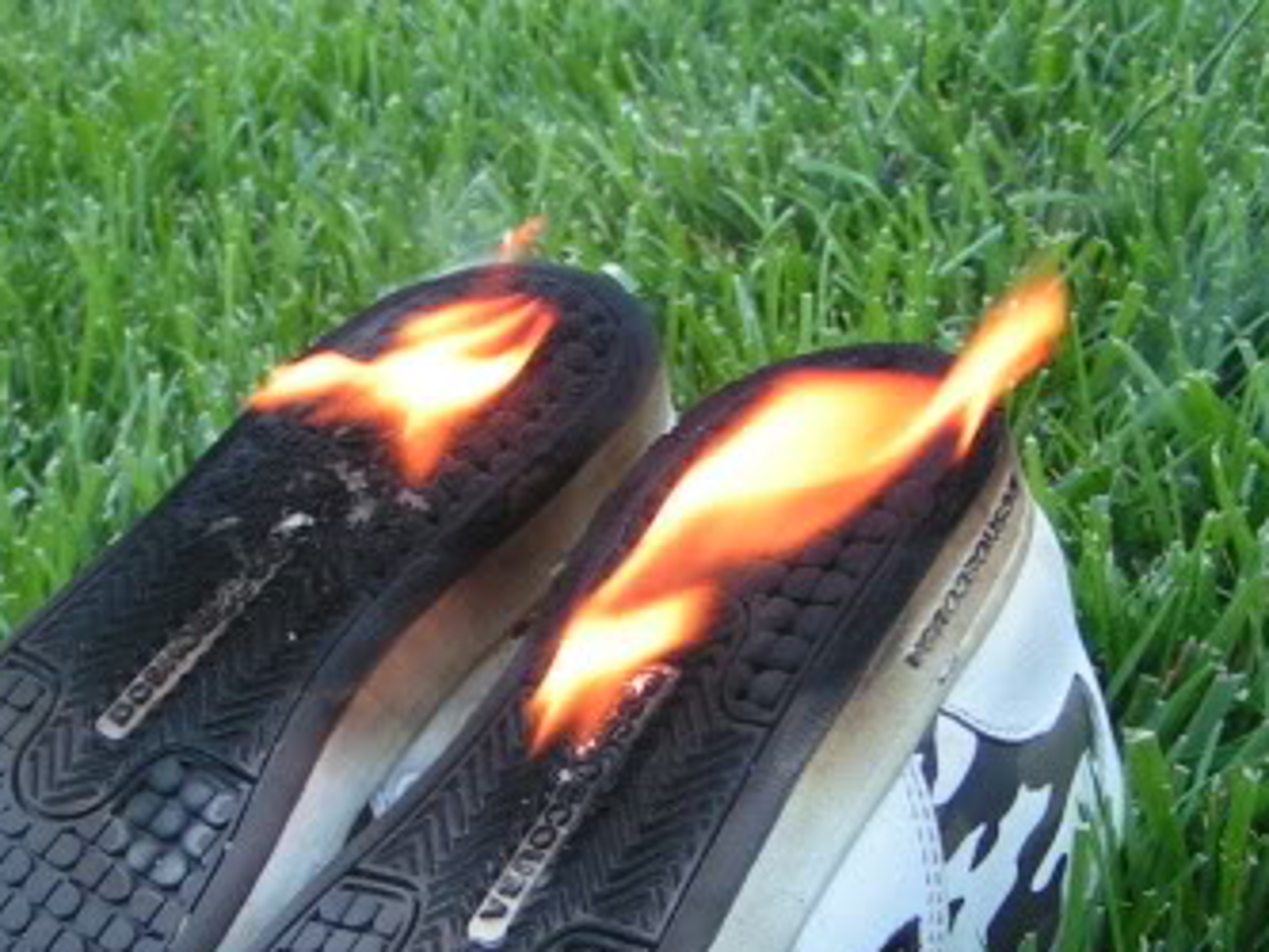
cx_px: 560
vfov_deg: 20.1
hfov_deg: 26.6
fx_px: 2677
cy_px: 640
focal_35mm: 73
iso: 64
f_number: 2.8
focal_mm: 5.8
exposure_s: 1/30
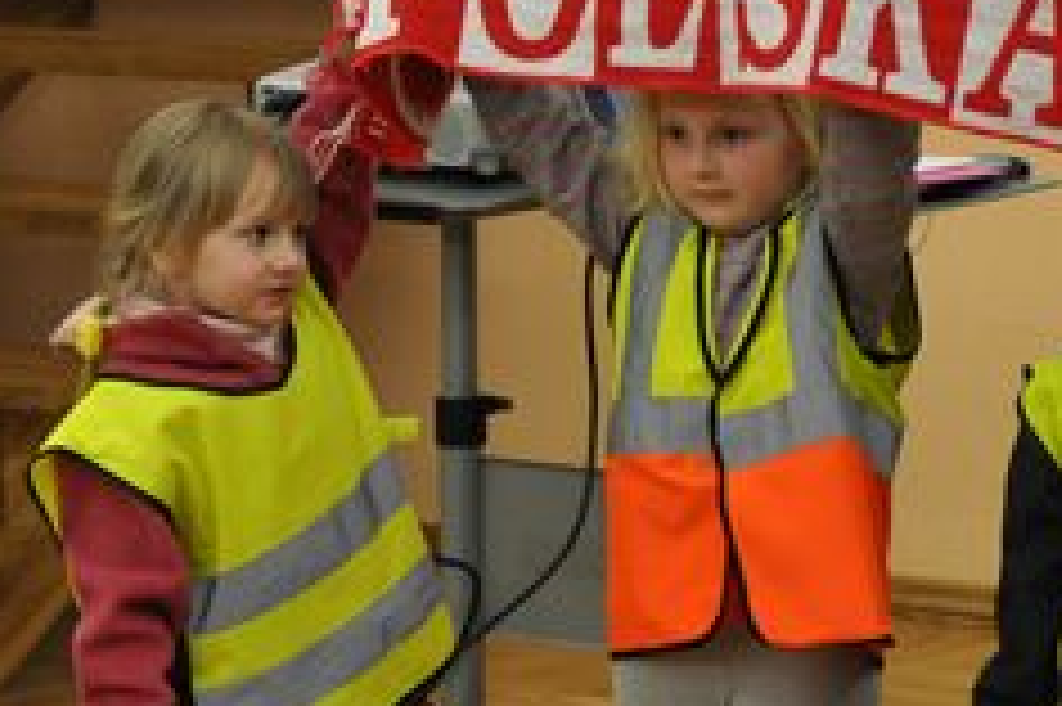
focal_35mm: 183
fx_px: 5395
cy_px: 144
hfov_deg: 11.1
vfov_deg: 7.5
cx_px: 1071
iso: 800
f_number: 4.5
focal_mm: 40
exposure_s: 1/60
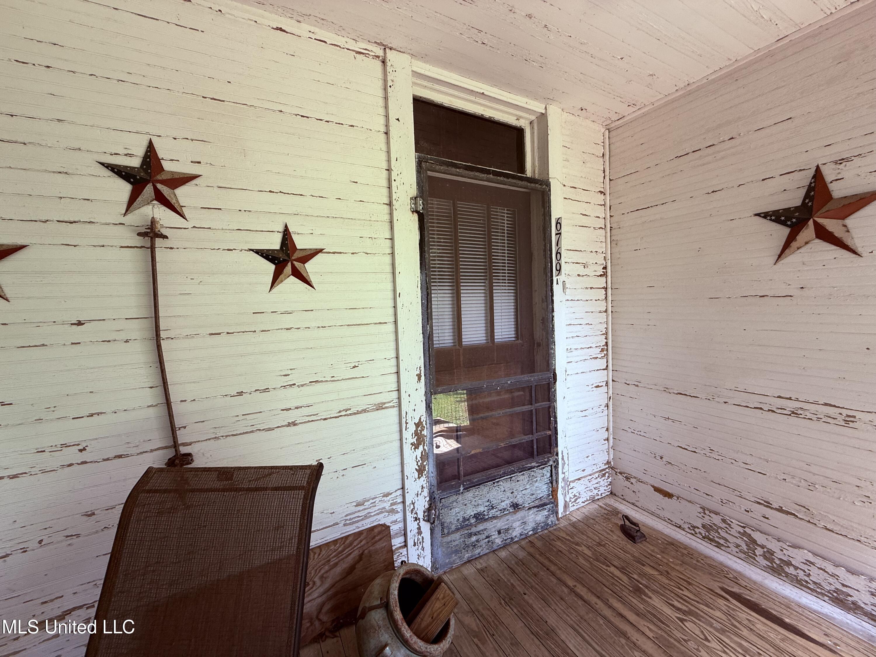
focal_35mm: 14
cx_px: 438
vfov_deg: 85.7
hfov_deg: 102.1
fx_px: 354
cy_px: 328
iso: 50
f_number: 2.2
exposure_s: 1/99
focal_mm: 2.22
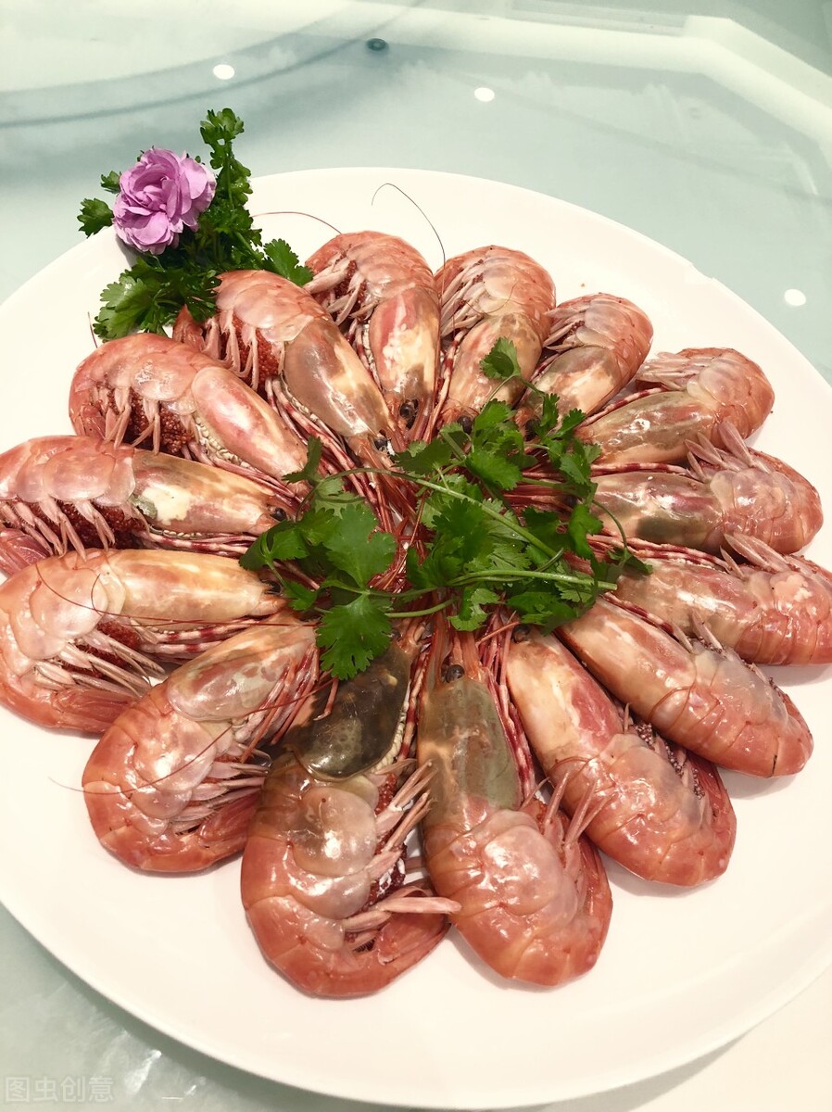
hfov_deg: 49.7
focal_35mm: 28
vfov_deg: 63.5
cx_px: 416
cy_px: 556
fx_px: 899
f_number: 1.8
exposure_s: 1/40
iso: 25
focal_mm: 3.99
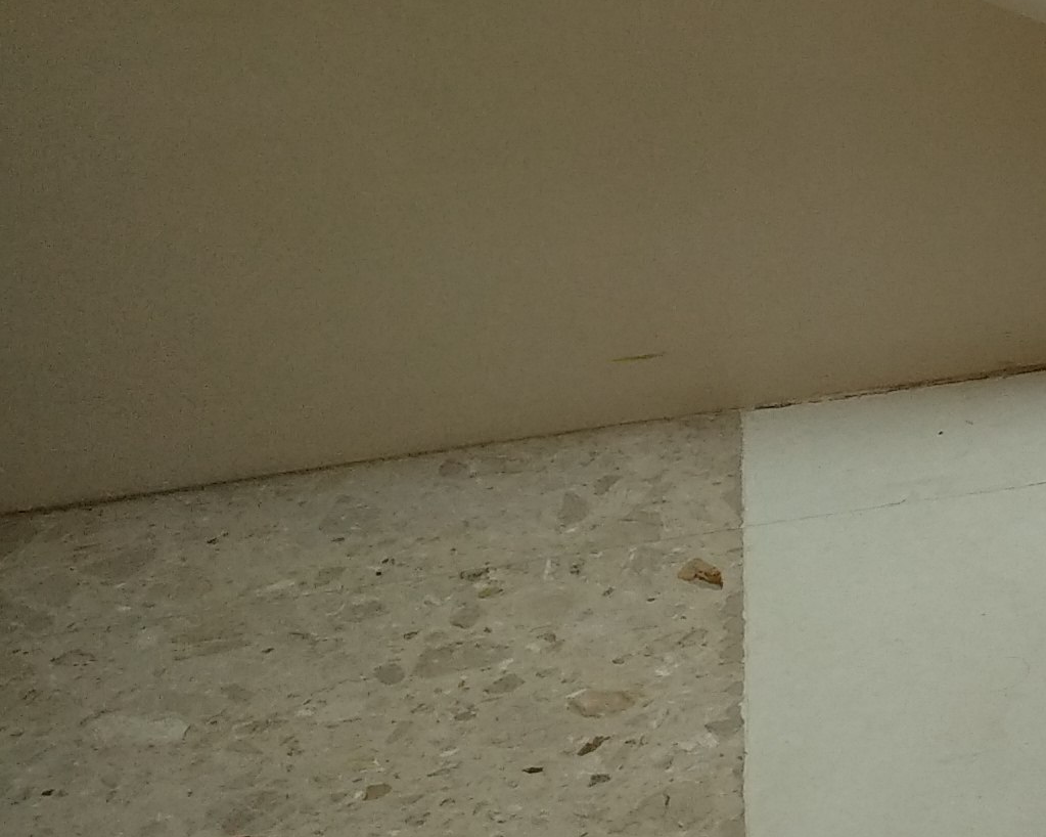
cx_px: 2012
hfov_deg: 17.4
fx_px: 2600
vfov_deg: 17.6
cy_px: -91
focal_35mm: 84
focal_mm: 3.81
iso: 200
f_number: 2.2
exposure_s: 1/60
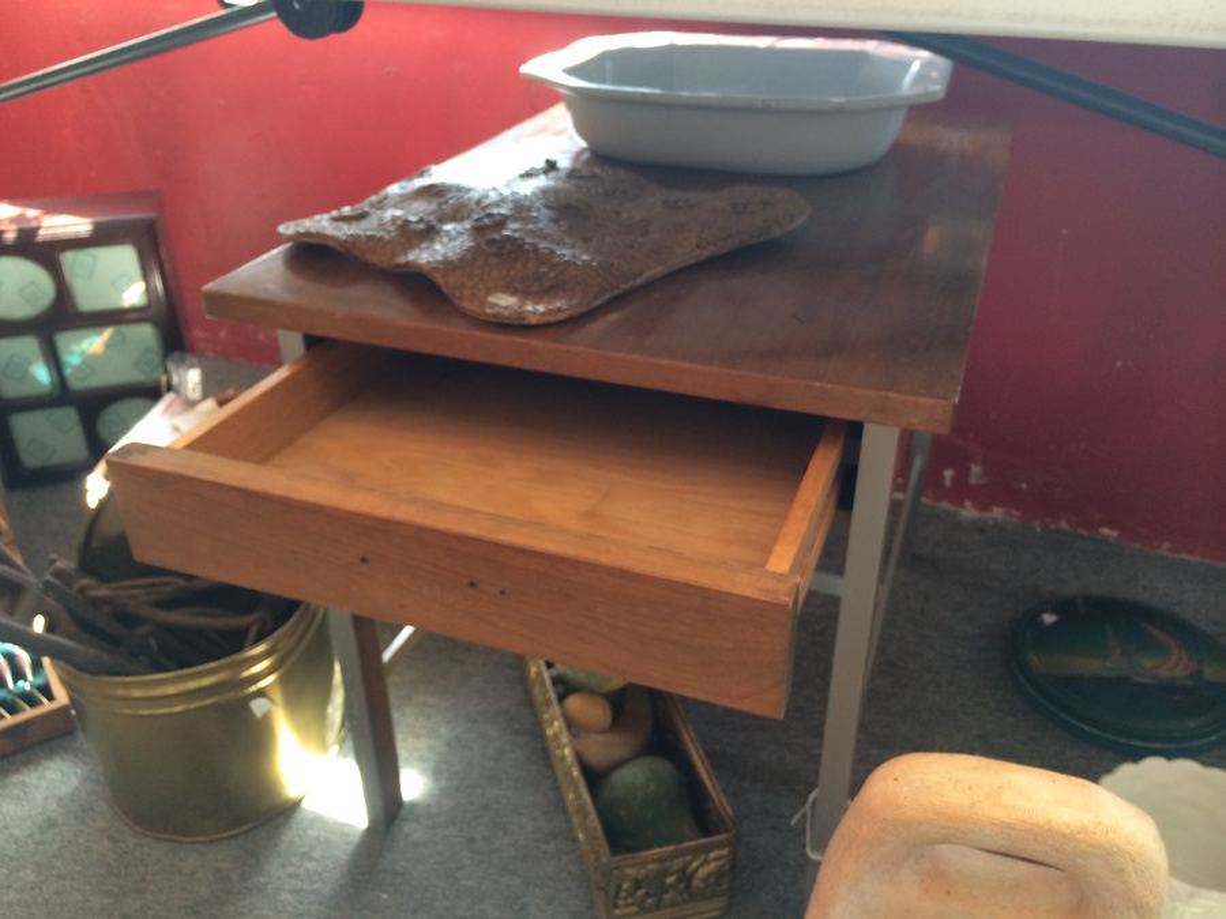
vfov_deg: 46.8
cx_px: 613
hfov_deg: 60.0
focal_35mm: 30
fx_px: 1063
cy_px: 460
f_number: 2.2
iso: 80
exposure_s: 1/30
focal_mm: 4.12
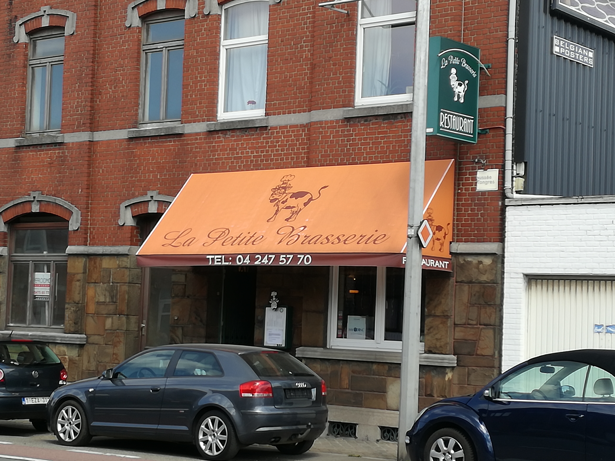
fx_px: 480
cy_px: 230
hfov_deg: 65.3
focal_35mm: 27
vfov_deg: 51.4
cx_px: 308
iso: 50
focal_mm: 3.79
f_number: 2
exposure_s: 1/627
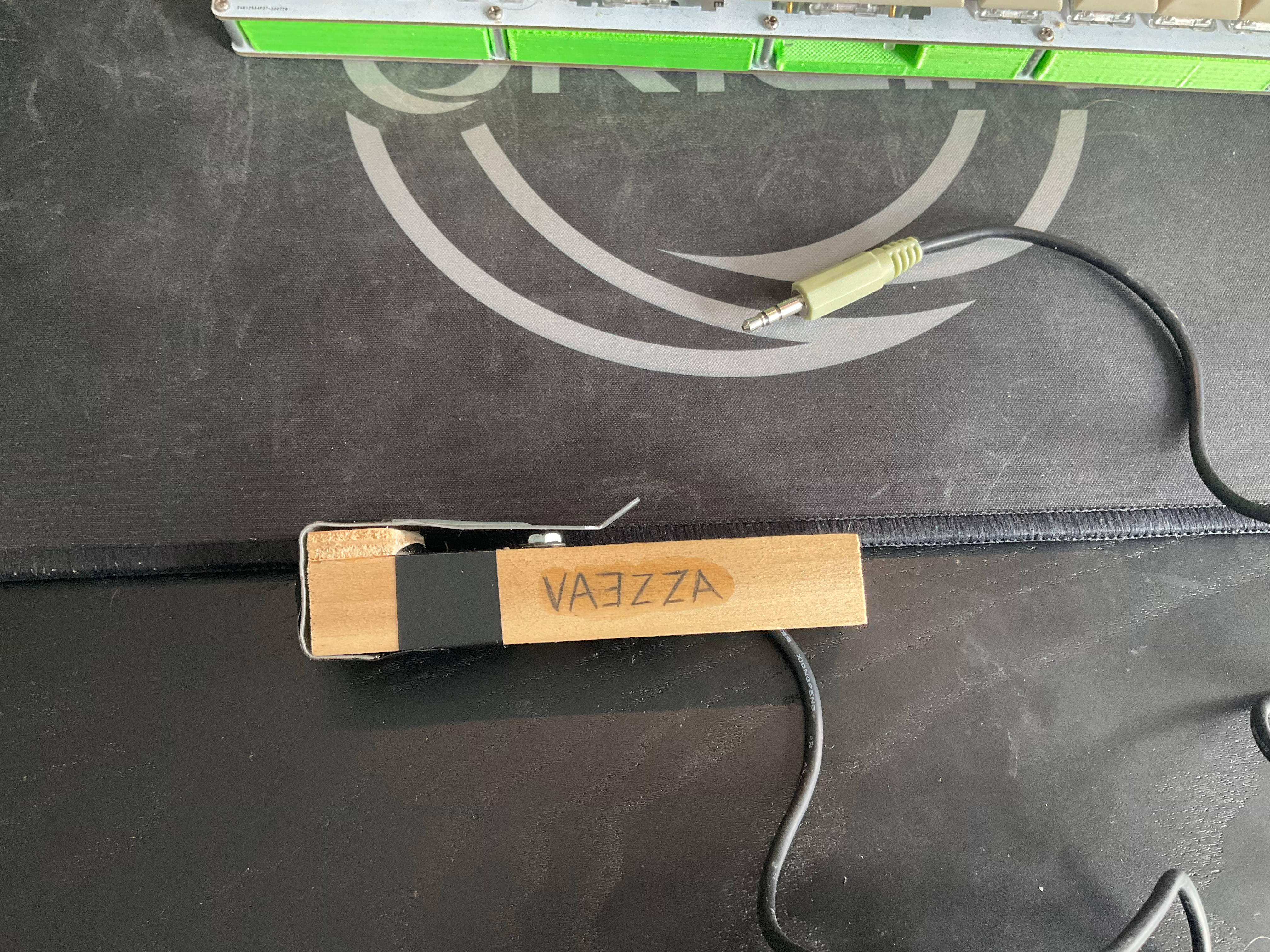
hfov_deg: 61.7
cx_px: 635
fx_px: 1064
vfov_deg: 48.2
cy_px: 476
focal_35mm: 29
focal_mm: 3
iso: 125
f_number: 1.8
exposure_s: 1/60
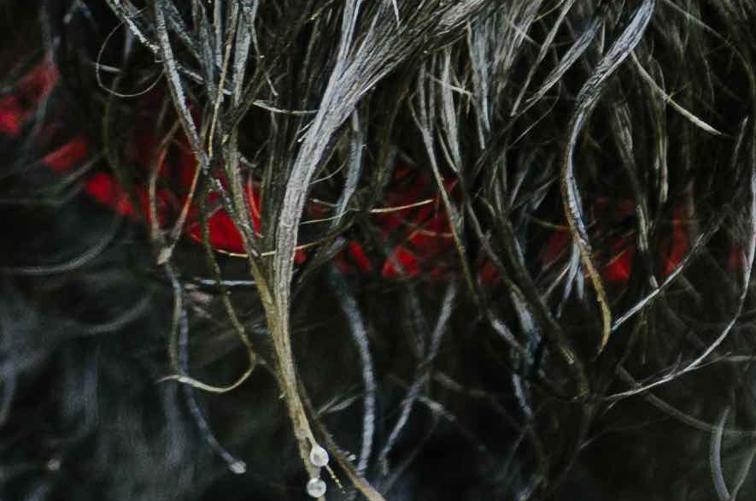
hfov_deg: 4.1
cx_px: -68
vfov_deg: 2.7
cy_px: -445
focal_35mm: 501
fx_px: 10498
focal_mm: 60
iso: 250
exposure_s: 1/250
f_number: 2.8
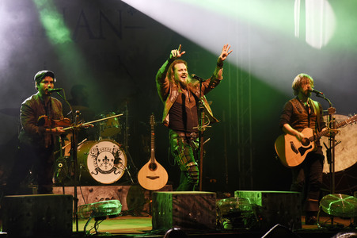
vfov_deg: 13.0
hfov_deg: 19.5
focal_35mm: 105
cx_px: 178
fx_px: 1040
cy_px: 119
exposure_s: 1/100
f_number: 6.3
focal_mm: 105
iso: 1600
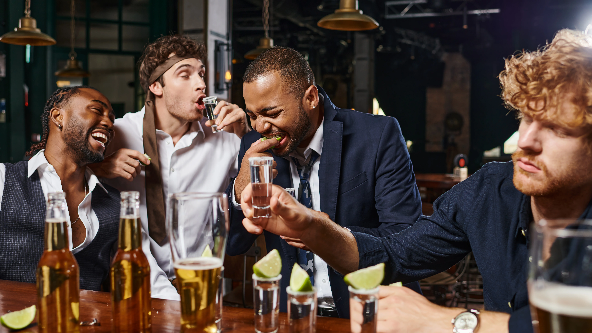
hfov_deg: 54.0
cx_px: 296
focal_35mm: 37
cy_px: 176
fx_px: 581
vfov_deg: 32.0
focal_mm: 35
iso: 100
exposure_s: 1/200
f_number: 4
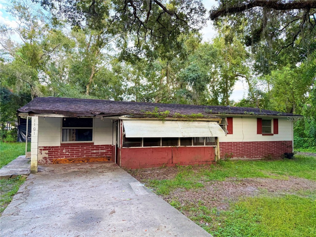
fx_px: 219
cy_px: 118
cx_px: 158
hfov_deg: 71.6
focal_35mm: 24
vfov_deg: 56.8
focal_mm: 6.76
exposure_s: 1/150
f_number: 1.78
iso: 200
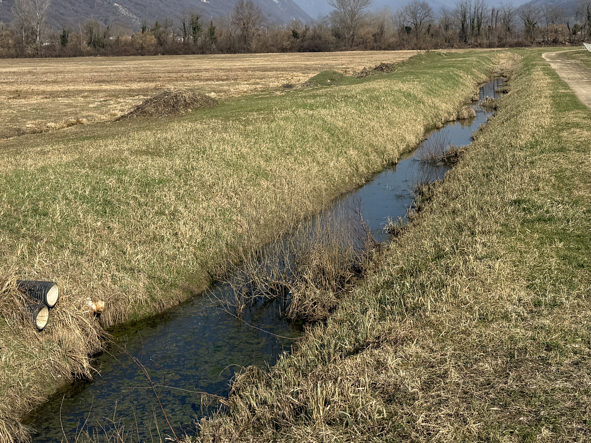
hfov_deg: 35.4
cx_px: 350
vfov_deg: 26.2
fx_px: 922
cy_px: 49
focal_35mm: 54
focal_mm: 6.76
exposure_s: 1/5319
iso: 80
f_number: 1.78
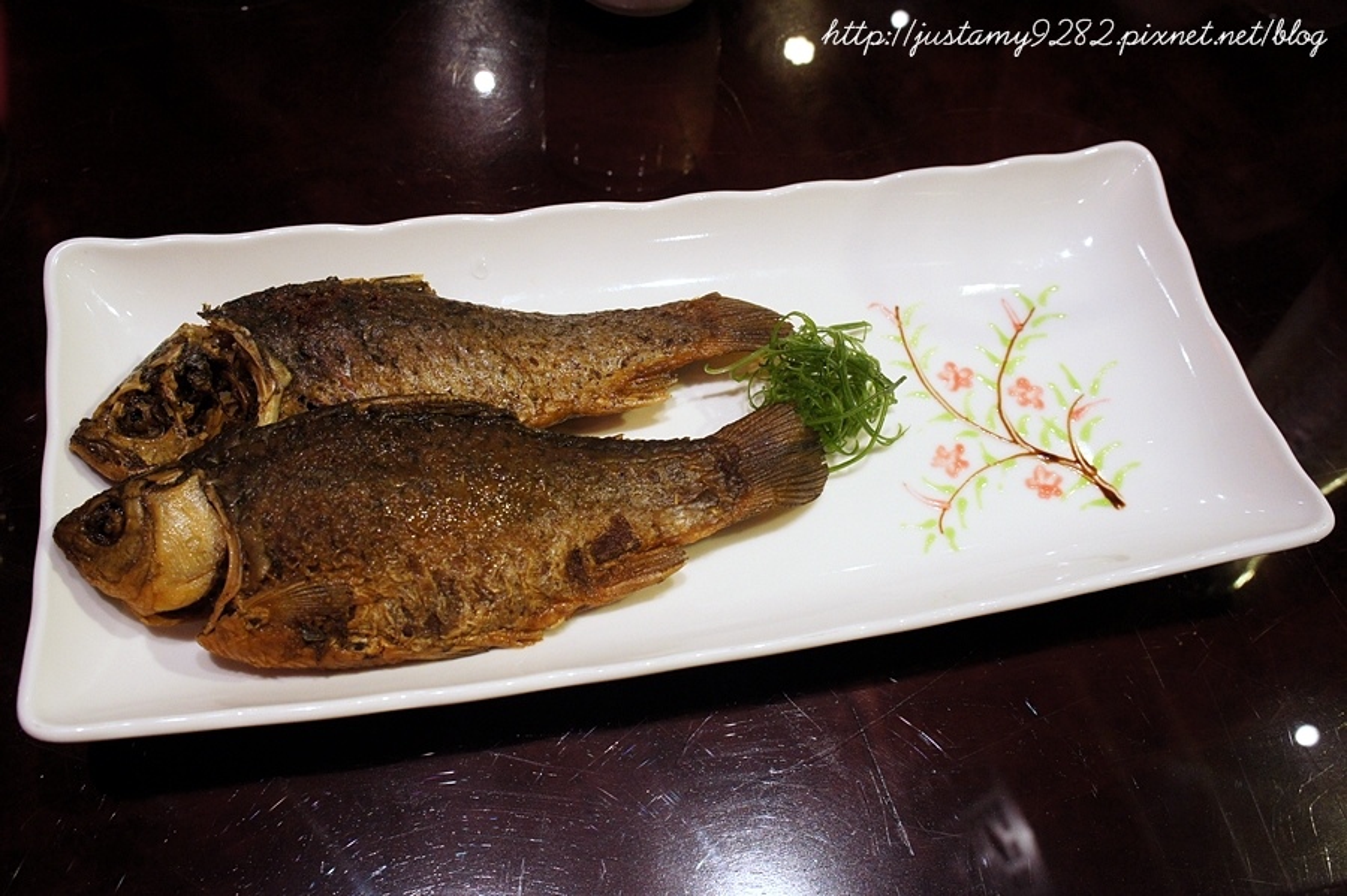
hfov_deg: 62.0
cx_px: 674
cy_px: 448
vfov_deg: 43.6
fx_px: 1122
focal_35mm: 30
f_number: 7.1
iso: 1600
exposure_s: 1/30
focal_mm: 20
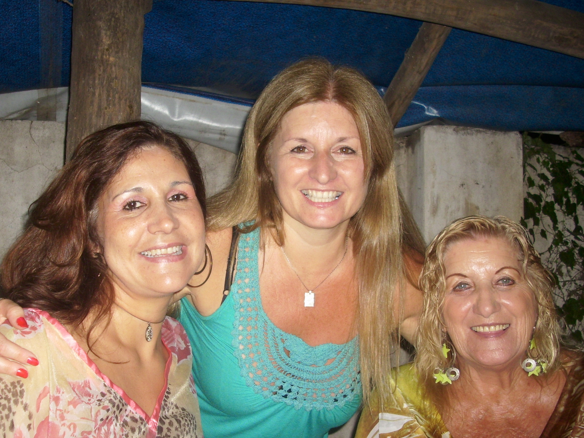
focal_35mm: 43
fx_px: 725
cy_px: 252
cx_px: 243
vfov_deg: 33.5
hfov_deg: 43.7
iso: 50
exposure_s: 1/60
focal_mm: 6.2
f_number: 2.8
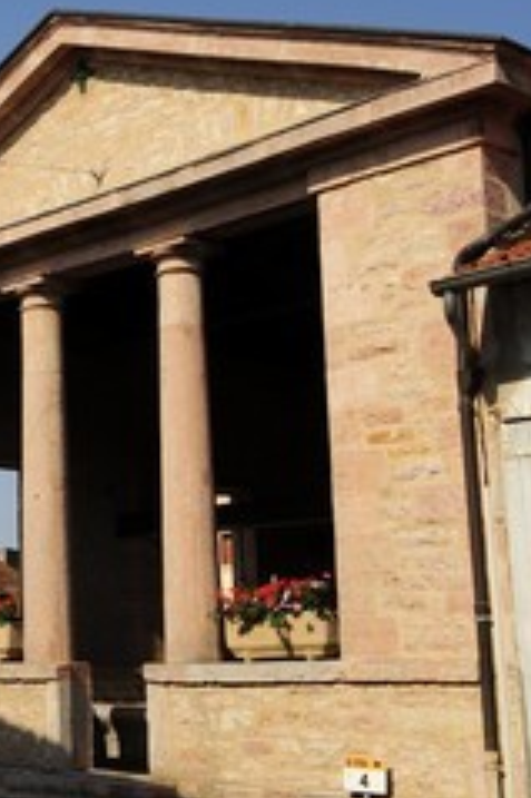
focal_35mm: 67
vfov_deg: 30.1
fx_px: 1484
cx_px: -85
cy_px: 417
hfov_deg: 19.3
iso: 200
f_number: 20
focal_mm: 38
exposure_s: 1/160
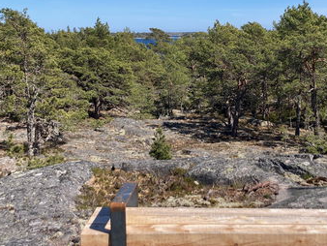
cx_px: 207
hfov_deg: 35.9
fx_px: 501
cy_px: 88
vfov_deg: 27.4
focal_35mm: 53
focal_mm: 3.99
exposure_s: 1/2000
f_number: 1.8
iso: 20
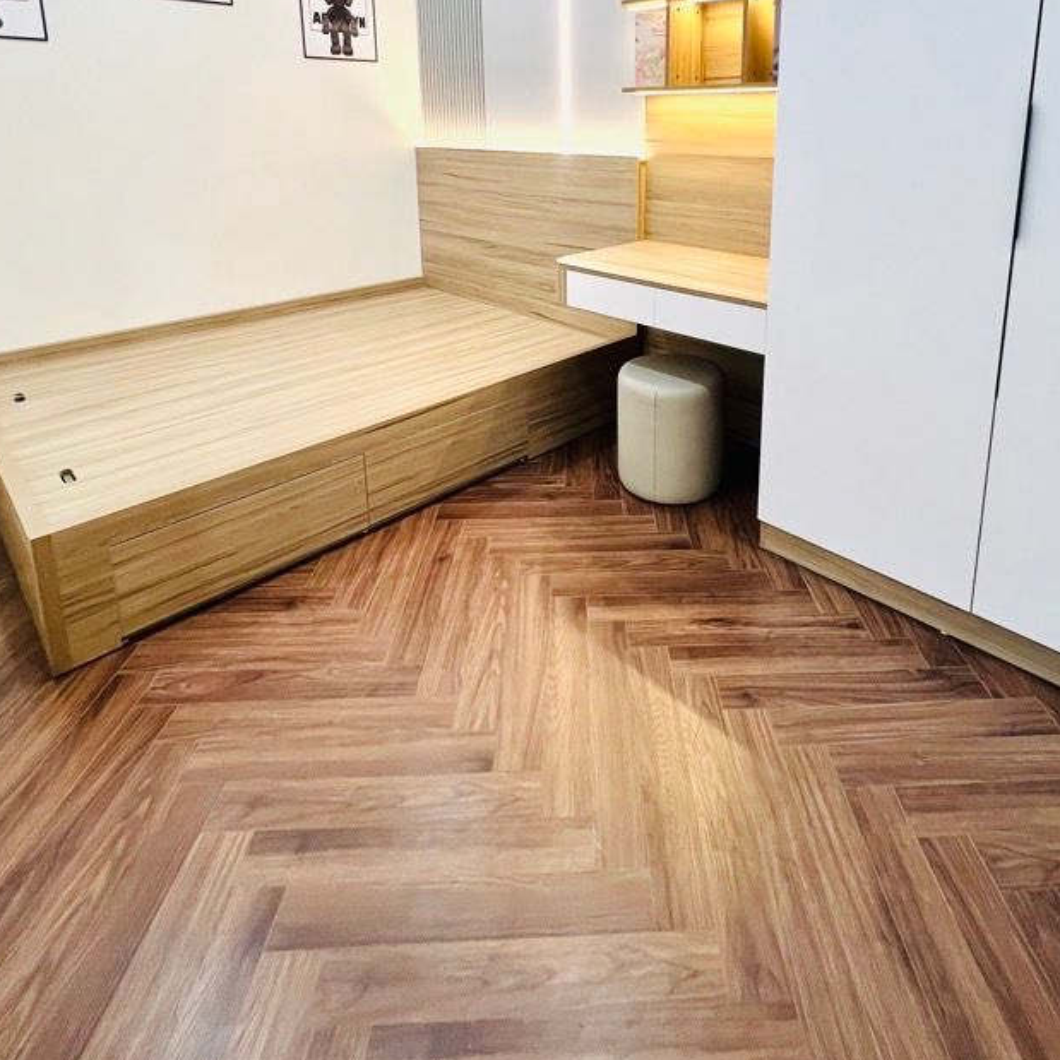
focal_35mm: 19
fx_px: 658
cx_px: 608
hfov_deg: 77.2
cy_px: 260
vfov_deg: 72.1
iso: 200
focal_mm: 1.57
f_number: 1.8
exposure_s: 1/100
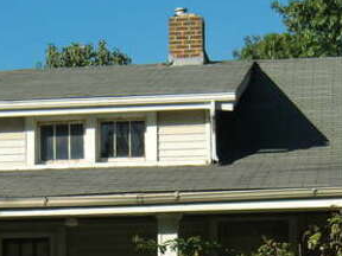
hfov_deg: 12.9
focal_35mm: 153
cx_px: 127
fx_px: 1512
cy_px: 306
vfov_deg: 9.6
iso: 64
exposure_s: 1/500
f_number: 4.2
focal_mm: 9.8
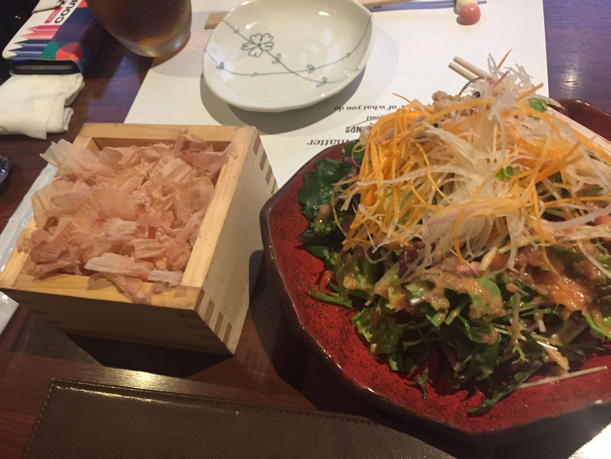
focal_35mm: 29
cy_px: 230
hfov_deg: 61.7
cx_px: 306
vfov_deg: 48.2
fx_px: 512
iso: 125
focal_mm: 4.15
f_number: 2.2
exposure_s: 1/30
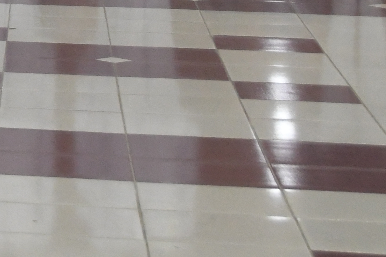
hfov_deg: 8.3
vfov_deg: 5.6
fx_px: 2551
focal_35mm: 238
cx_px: -301
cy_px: -272
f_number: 5.6
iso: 2500
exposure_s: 1/60
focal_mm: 38
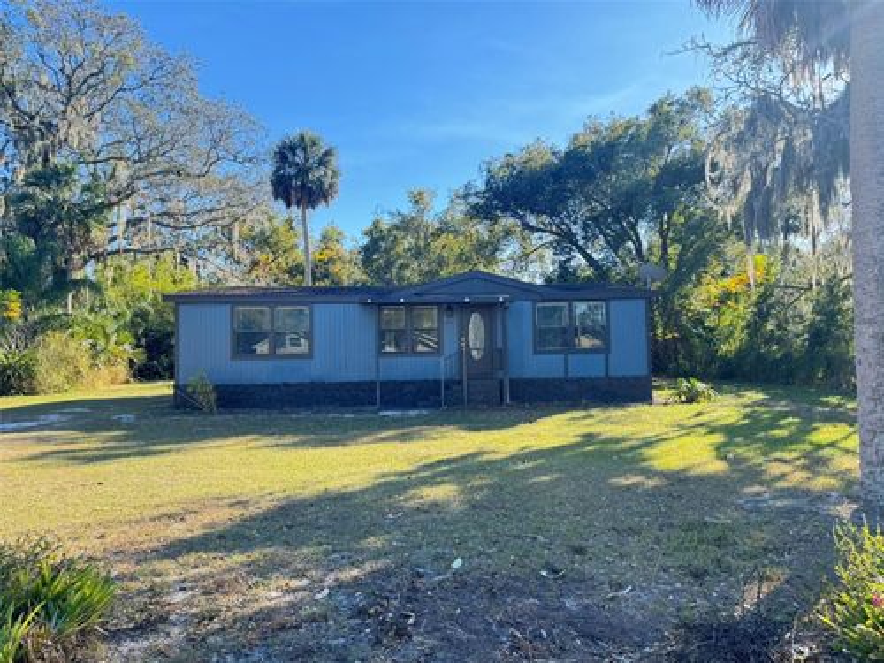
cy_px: 332
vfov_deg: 56.8
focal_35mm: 24
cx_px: 442
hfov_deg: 71.6
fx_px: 613
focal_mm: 6.76
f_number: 1.78
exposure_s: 1/518
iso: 80
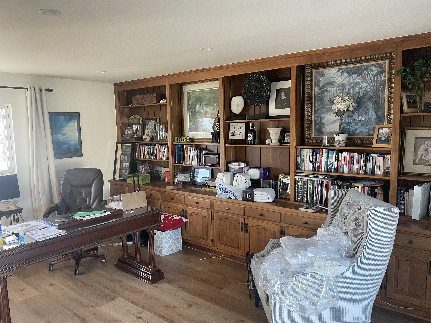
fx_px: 324
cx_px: 216
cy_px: 162
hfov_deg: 67.3
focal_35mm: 26
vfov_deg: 53.1
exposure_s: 1/75
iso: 125
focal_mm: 4.2
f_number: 1.6
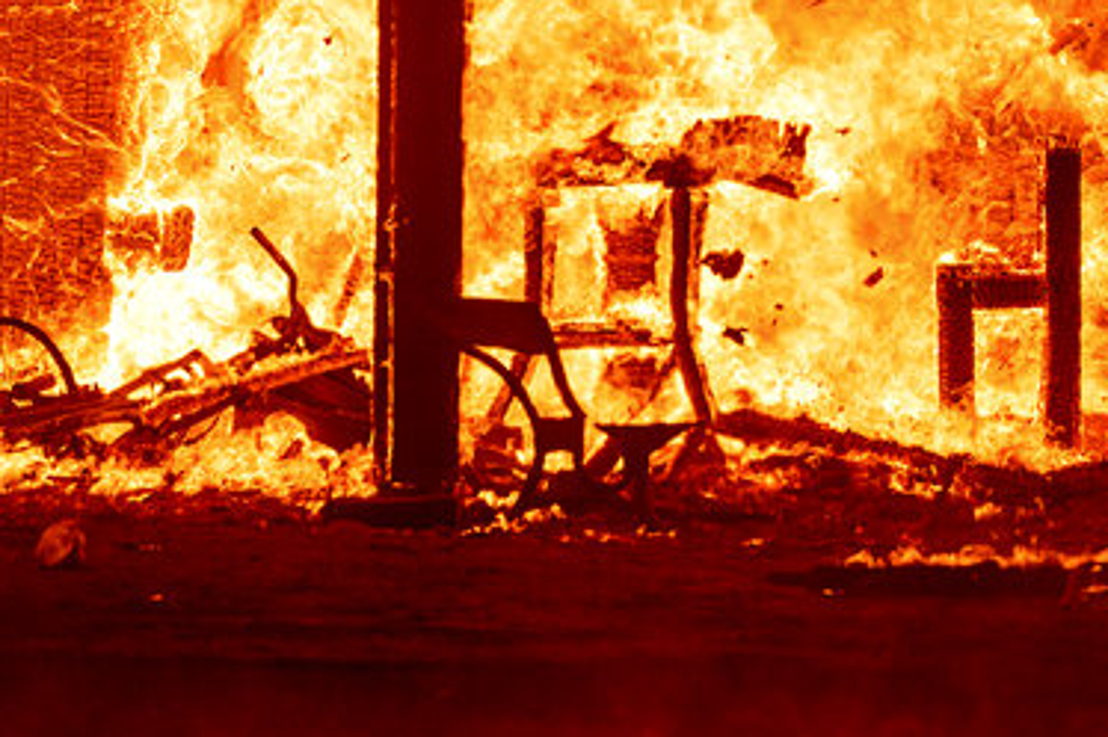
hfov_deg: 3.8
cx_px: 702
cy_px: 55
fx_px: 16858
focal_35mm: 548
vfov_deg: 2.5
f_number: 4
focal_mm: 200
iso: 400
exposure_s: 1/8000
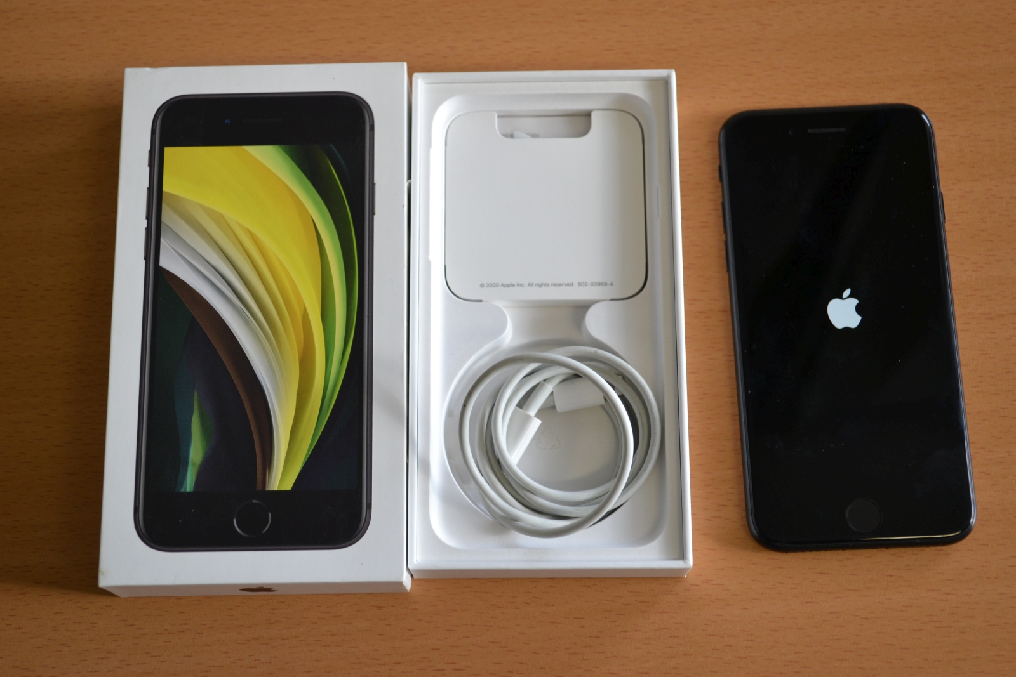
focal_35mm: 57
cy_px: 338
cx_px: 508
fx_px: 1609
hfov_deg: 35.1
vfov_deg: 23.8
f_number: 5
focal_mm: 38
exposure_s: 1/50
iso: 400
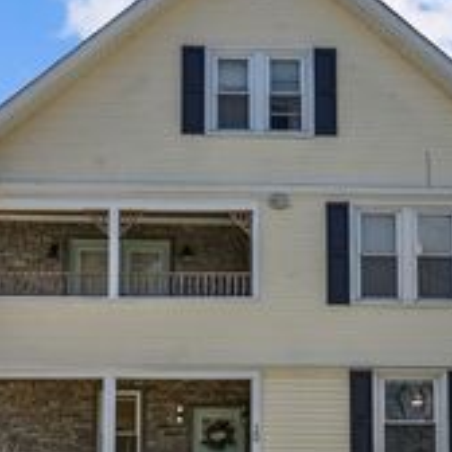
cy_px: 311
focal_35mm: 71
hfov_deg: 24.3
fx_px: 1049
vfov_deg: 24.2
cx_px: 234
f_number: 10
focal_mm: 28
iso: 500
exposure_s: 1/800
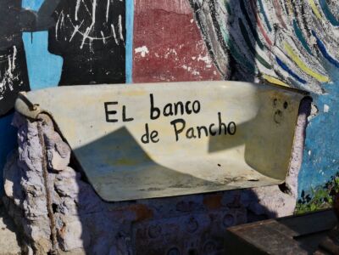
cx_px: 170
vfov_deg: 21.6
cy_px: 128
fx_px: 666
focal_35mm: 68
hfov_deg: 28.6
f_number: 8
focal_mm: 34
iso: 200
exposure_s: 1/2000
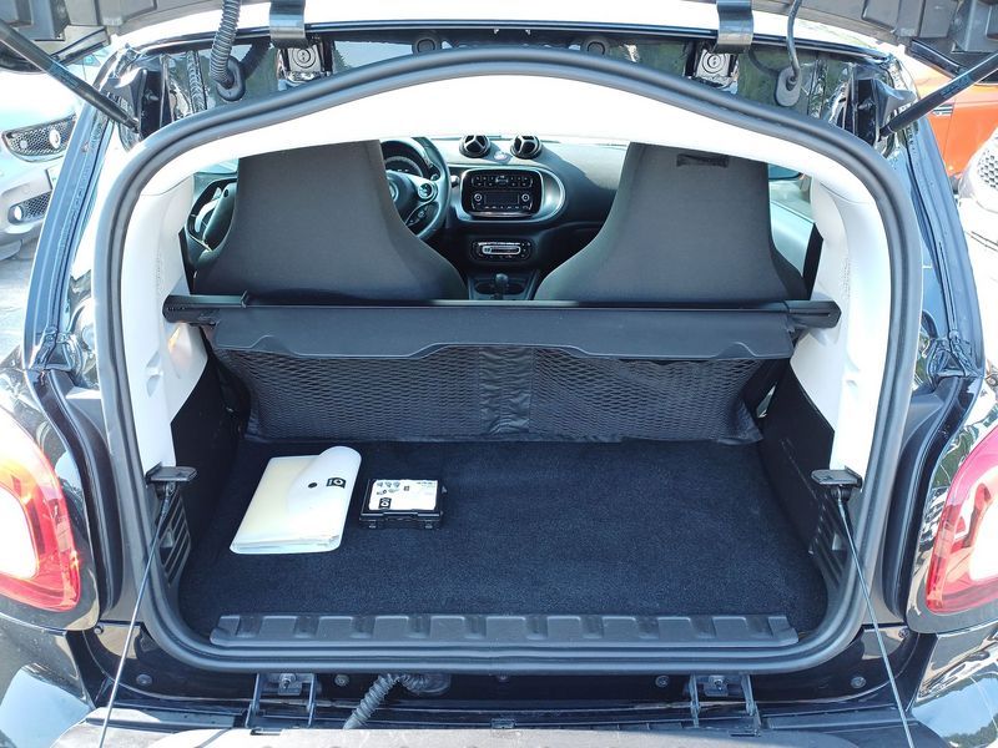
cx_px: 499
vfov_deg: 54.9
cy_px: 374
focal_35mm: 25
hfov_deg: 69.4
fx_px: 721
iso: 50
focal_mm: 4.65
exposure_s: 1/50
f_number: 1.8
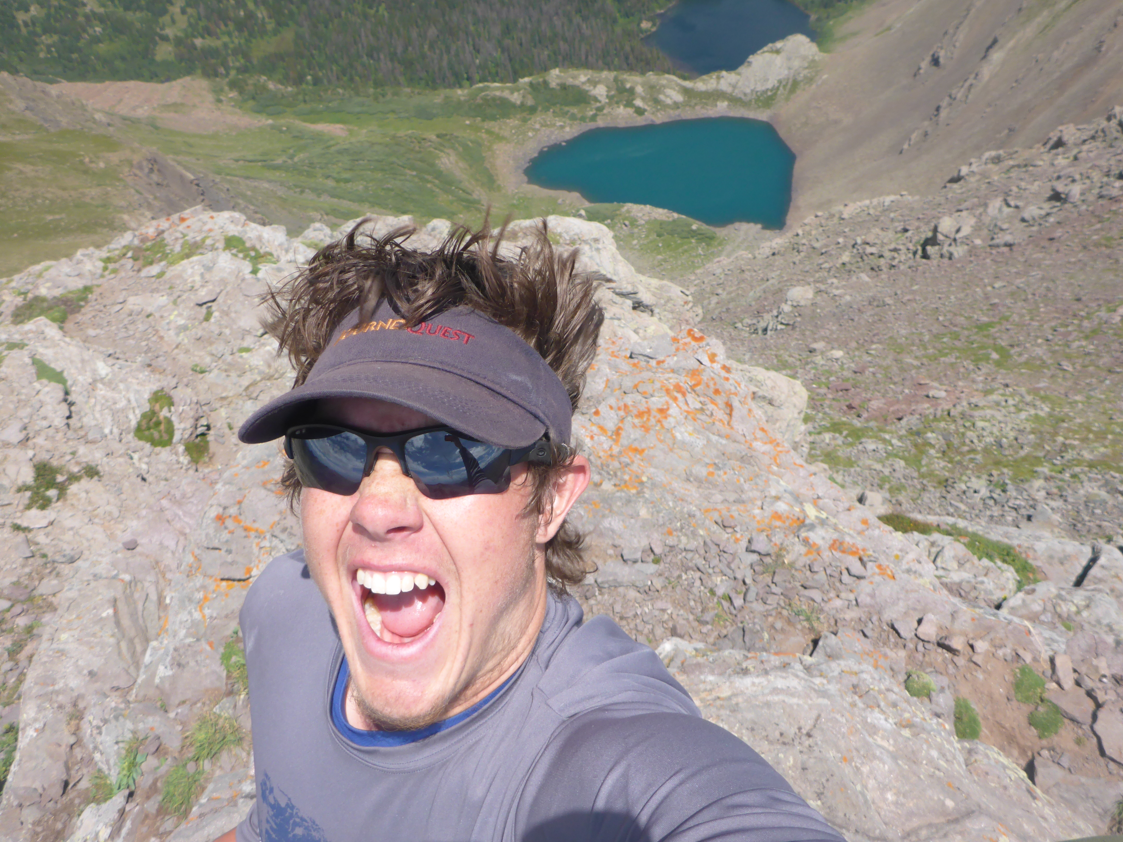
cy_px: 432
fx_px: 973
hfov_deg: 60.0
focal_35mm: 30
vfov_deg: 46.8
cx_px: 575
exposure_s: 1/125
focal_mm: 4.9
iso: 100
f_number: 10
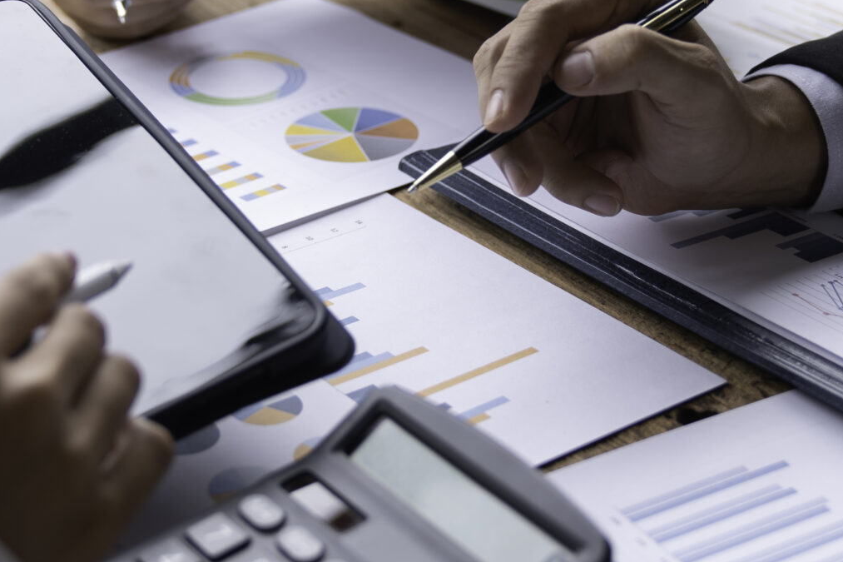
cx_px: 423
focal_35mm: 91
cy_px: 201
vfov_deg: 15.0
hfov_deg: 22.4
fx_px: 2130
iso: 200
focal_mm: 36
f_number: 2.8
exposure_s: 1/250
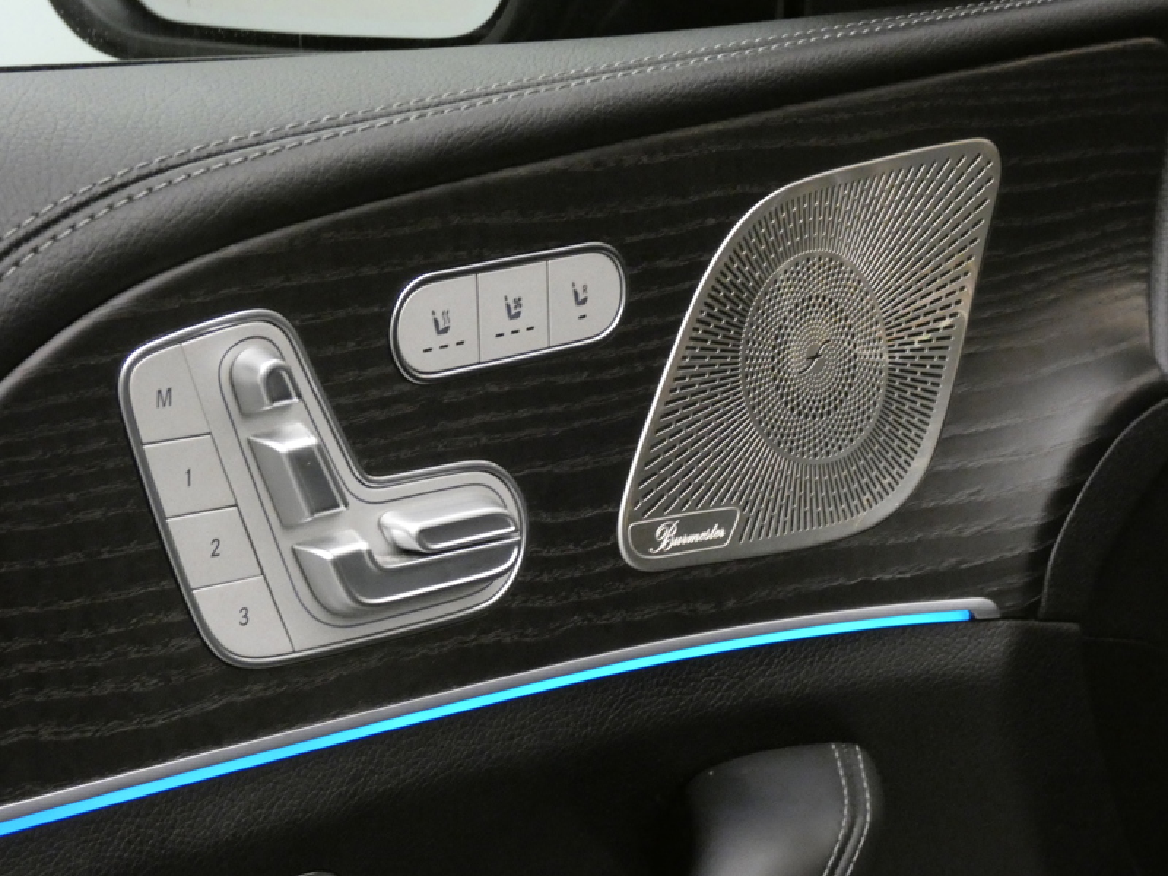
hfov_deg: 24.1
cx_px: 584
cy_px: 438
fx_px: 2733
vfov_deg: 18.2
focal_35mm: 81
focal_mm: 14.5
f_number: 4.5
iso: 1600
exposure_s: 1/15
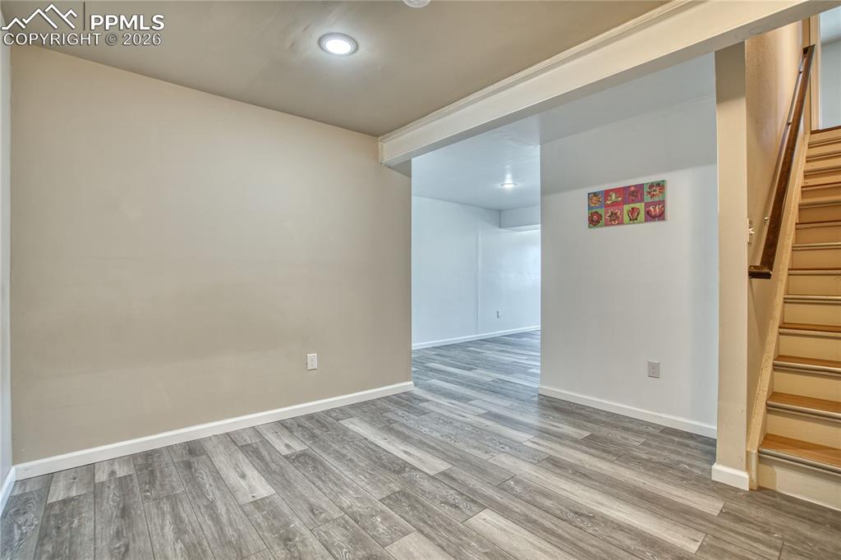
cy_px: 280
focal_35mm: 16
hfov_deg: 96.8
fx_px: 374
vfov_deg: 73.7
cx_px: 420
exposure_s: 1/30
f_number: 4
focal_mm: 16
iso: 500
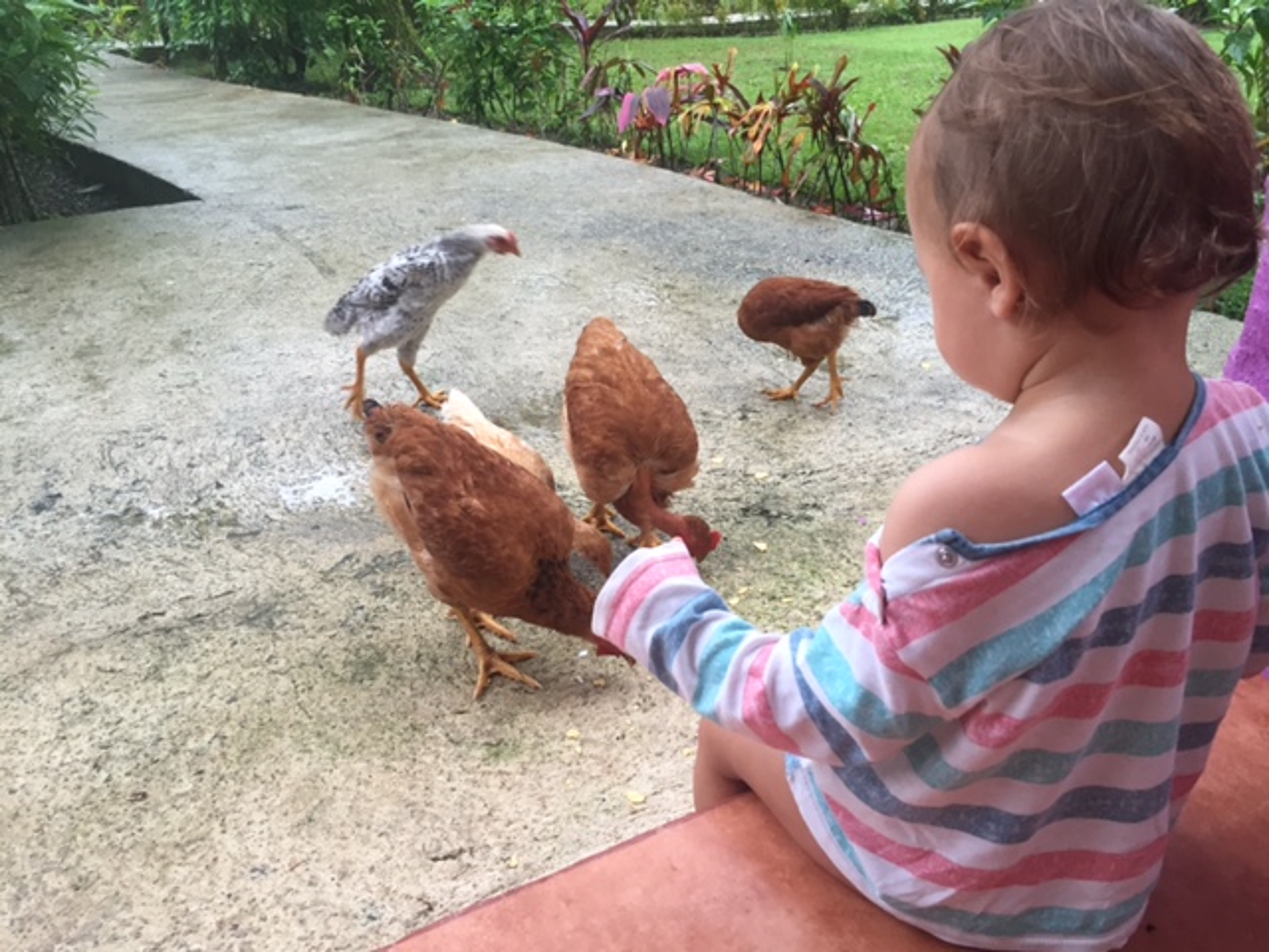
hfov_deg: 61.7
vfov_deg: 48.2
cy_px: 476
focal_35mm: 29
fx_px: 1063
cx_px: 634
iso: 64
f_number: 2.2
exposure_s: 1/30
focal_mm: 4.15
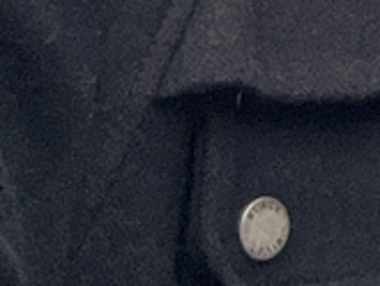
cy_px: -669
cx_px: 1135
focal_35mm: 178
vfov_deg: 7.1
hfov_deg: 9.0
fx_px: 1955
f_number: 1.9
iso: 40
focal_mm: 2.69
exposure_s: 1/122
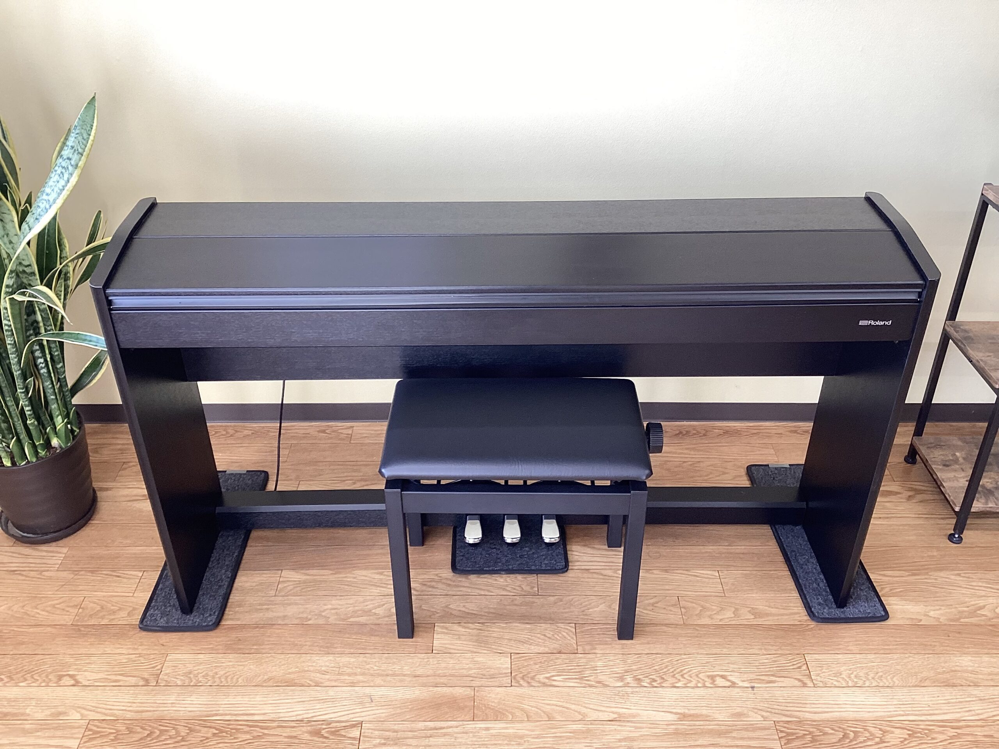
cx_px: 500
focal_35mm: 31
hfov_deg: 58.4
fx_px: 895
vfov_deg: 45.4
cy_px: 374
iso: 80
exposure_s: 1/50
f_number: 2.4
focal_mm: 3.3
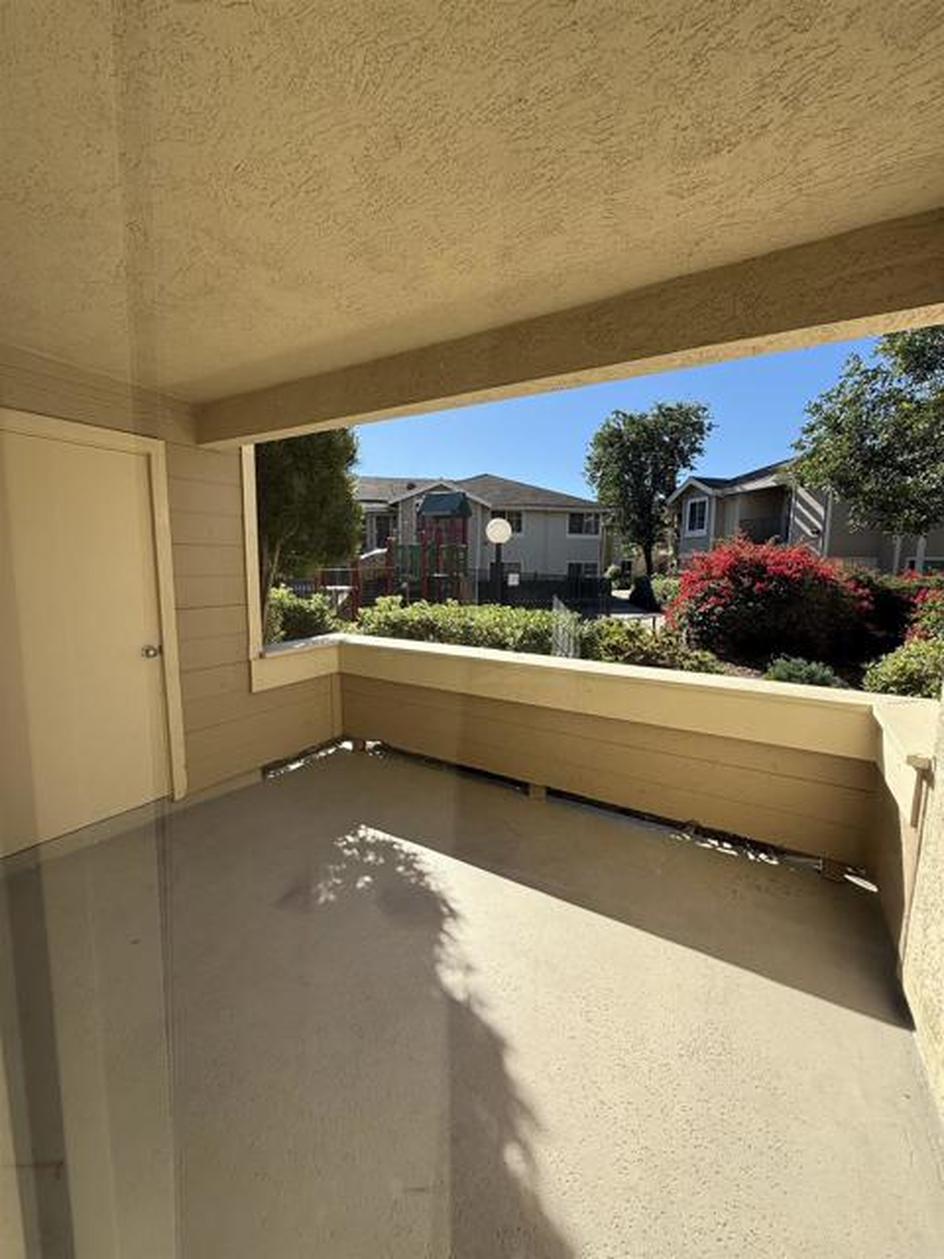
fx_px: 509
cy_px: 630
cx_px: 472
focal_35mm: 14
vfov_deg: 102.1
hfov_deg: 85.7
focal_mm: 2.22
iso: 50
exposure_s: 1/1068
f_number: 2.2
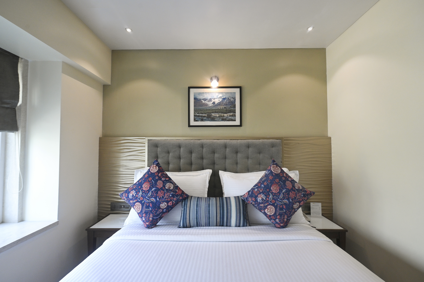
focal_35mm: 16
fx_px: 188
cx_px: 212
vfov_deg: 73.7
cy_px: 141
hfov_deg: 96.8
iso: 2000
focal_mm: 16
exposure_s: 1/100
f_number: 6.3
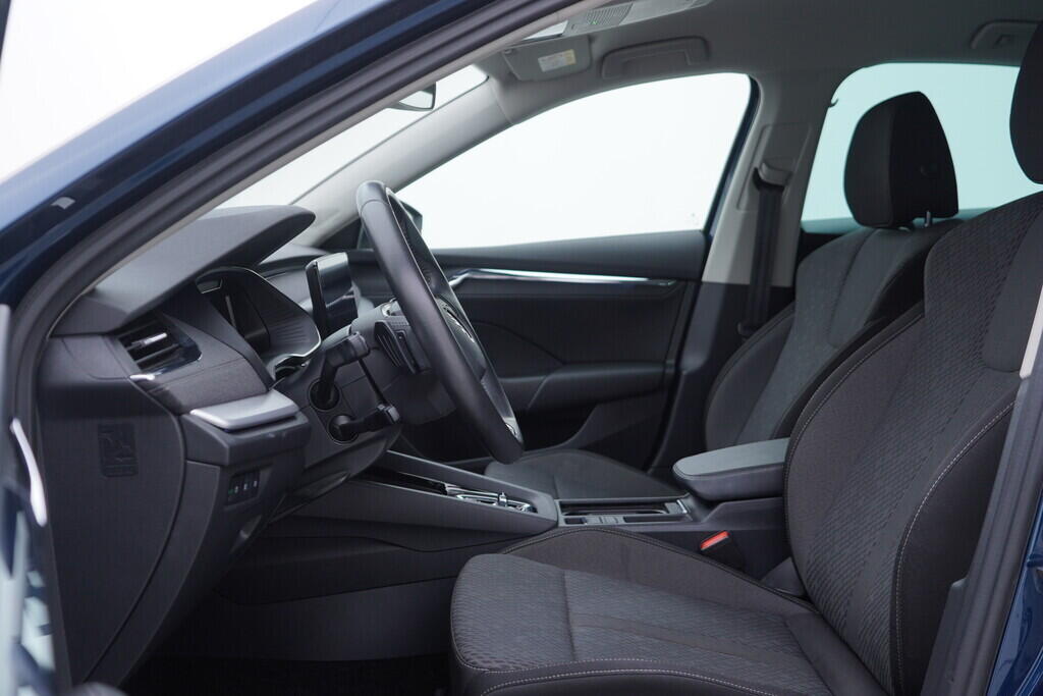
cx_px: 522
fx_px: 1043
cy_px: 348
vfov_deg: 36.9
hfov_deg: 53.1
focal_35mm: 36
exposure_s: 1/50
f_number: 3.2
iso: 125
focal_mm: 24
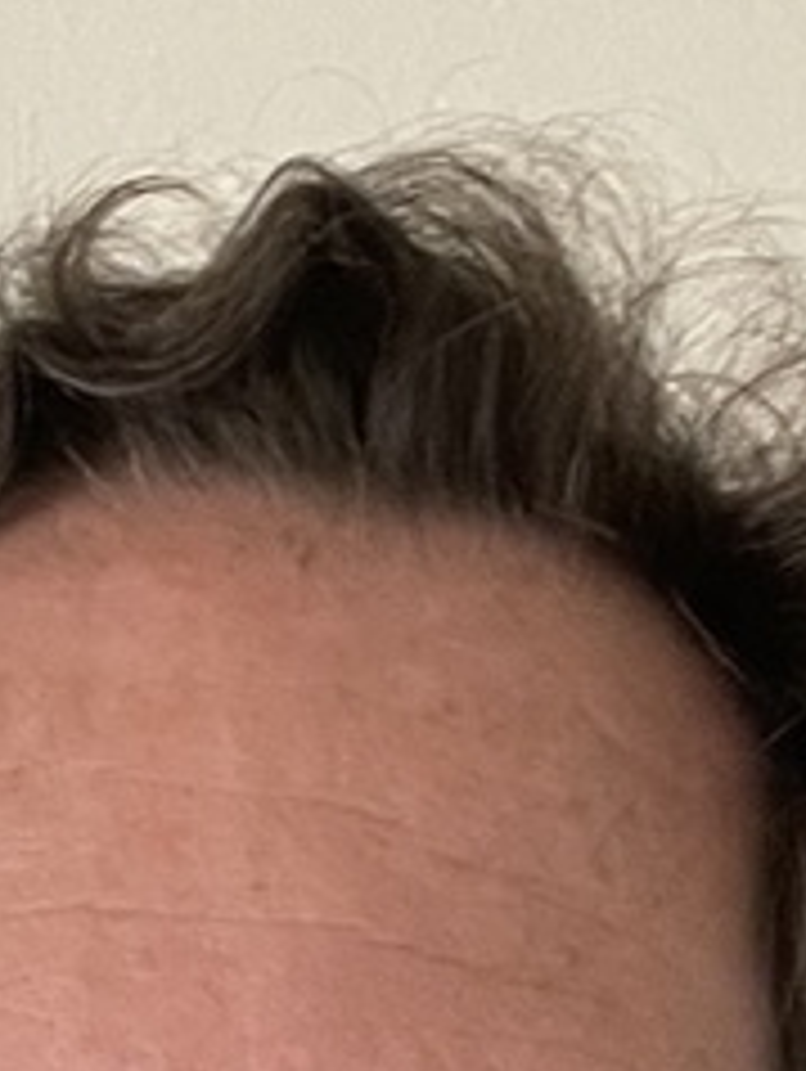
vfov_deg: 13.8
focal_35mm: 129
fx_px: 3998
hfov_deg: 11.5
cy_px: 1845
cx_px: 342
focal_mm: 2.71
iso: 250
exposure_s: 1/40
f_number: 2.2
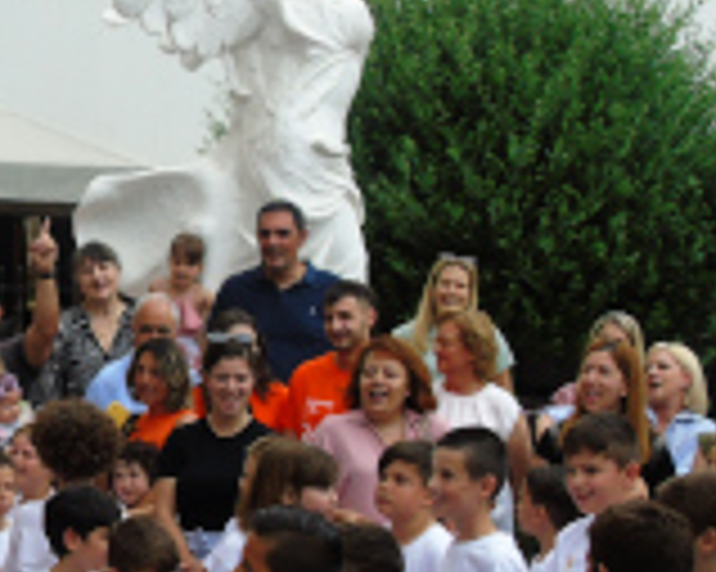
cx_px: -68
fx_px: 2393
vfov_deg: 13.6
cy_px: 320
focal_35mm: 113
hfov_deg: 16.5
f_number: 4.1
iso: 80
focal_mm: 8.2
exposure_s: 1/200
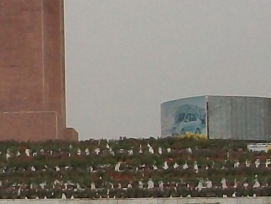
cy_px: 52
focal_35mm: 253
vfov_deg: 5.9
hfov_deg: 7.5
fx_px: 1981
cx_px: -258
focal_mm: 7.1
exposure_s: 1/640
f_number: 3.2
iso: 80
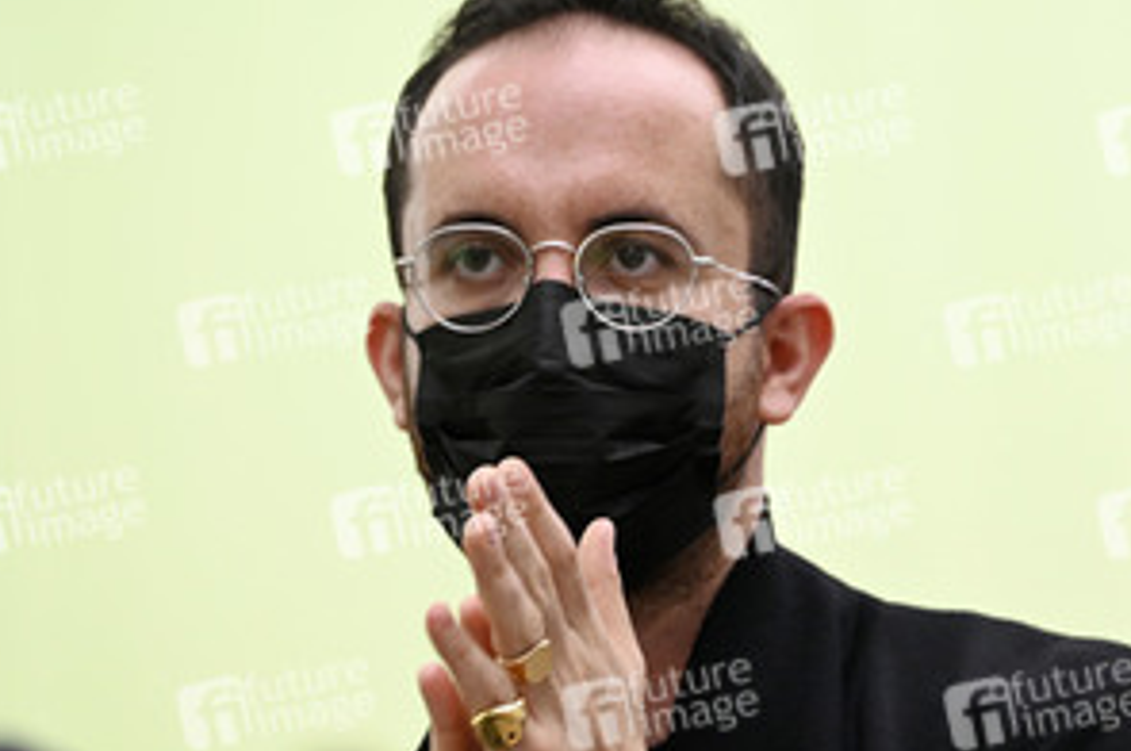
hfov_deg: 4.5
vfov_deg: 3.0
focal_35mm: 459
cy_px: 418
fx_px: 14404
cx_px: 711
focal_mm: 300
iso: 4000
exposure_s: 1/200
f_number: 5.6
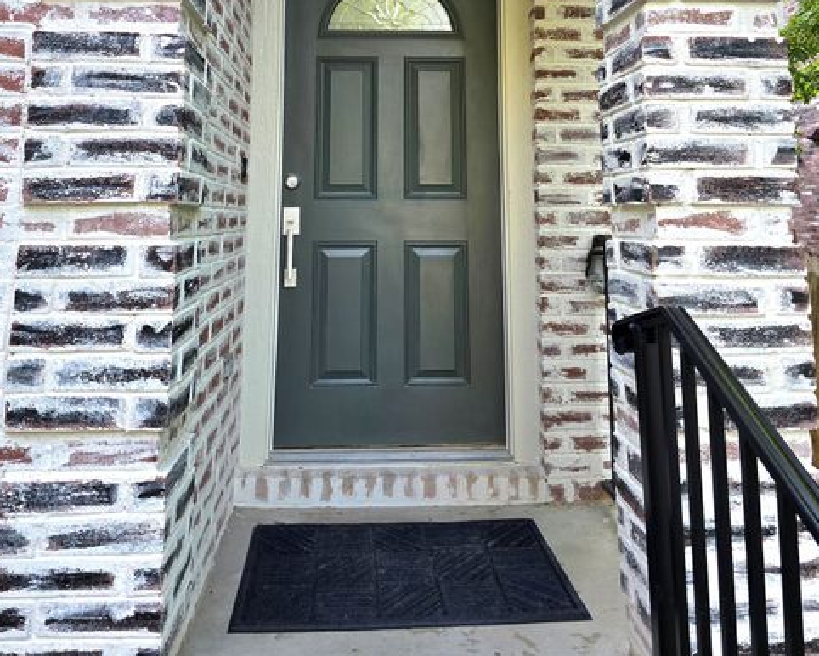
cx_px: 403
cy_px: 99
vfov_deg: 44.0
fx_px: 752
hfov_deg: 57.2
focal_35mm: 31
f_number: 1.7
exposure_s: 1/182
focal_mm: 6.3
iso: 80
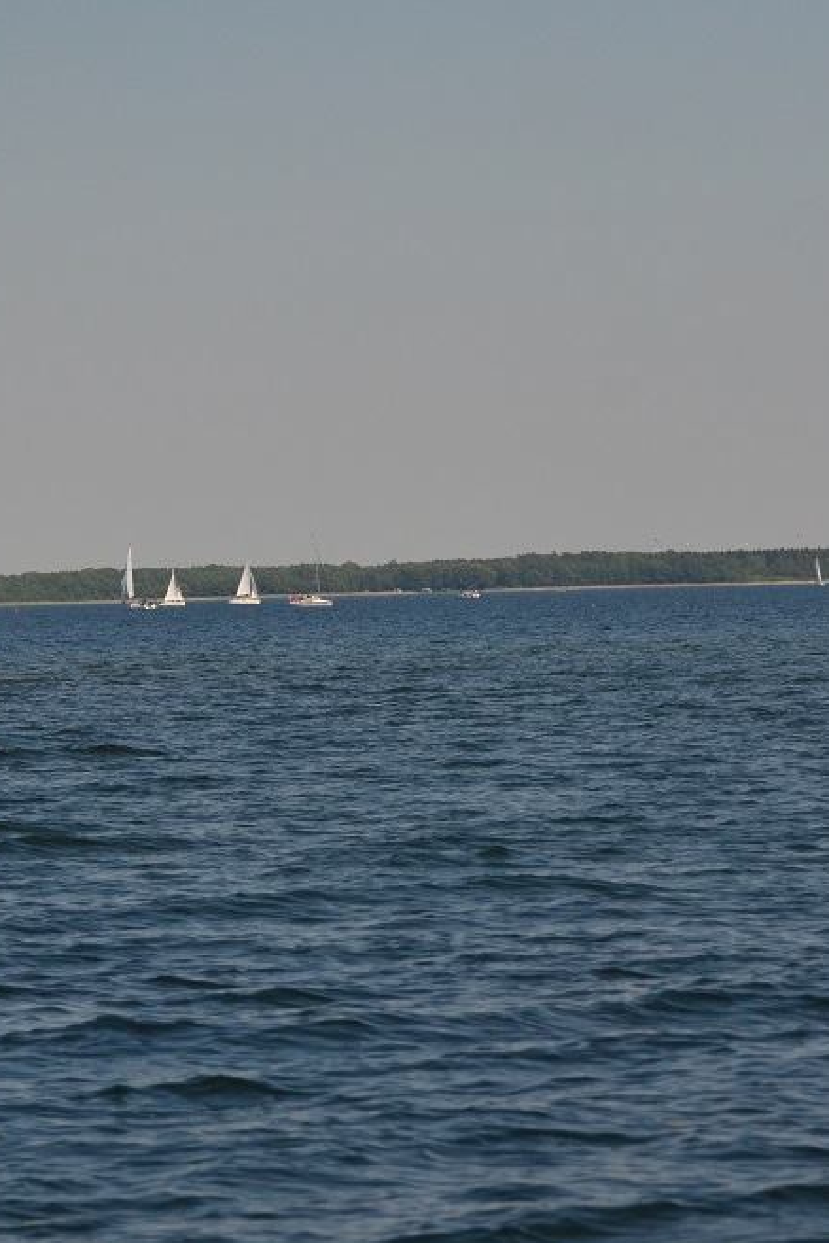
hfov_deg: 7.1
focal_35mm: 194
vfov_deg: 10.6
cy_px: 624
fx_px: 6692
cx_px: 467
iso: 400
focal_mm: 85
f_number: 4.5
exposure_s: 1/8000
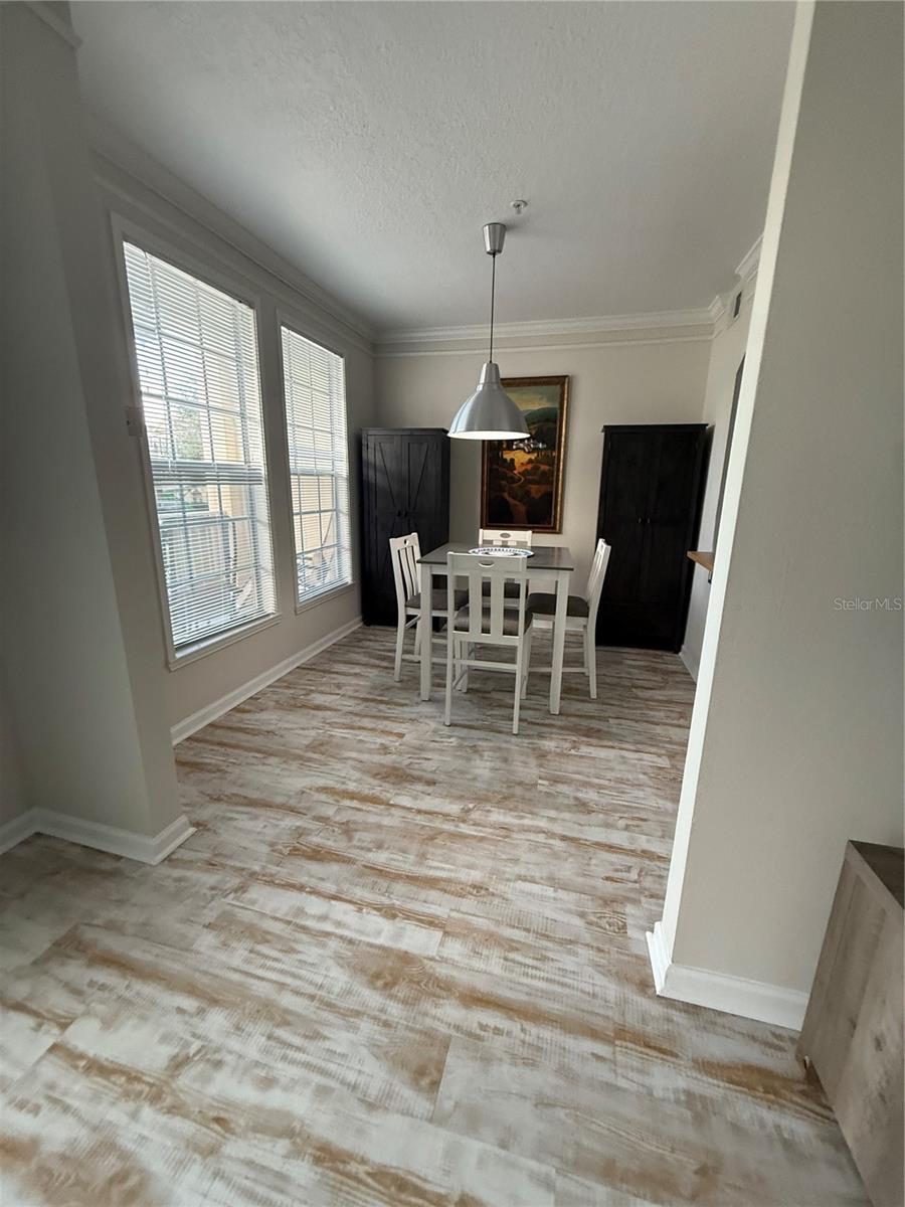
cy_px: 604
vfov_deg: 102.1
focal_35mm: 14
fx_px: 488
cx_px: 452
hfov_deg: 85.7
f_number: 2.2
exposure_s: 1/60
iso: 320
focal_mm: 2.22
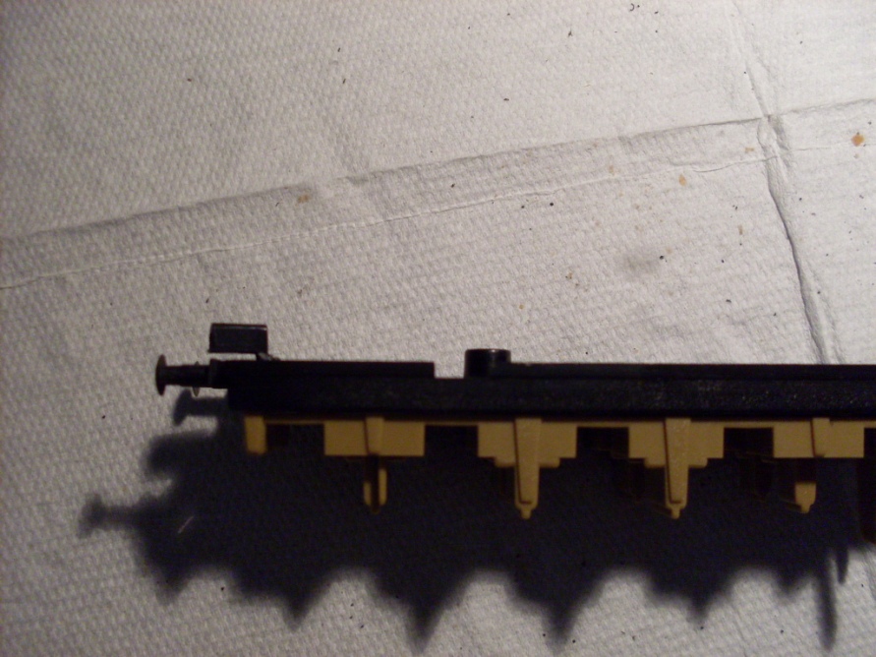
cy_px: 328
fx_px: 962
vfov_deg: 37.7
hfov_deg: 49.0
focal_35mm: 38
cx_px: 438
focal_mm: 6.3
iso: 200
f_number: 2.8
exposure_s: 1/45
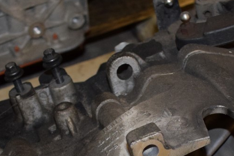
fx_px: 826
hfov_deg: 16.1
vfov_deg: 10.4
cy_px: 241
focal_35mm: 127
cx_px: 169
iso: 1400
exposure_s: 1/60
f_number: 4
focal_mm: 26
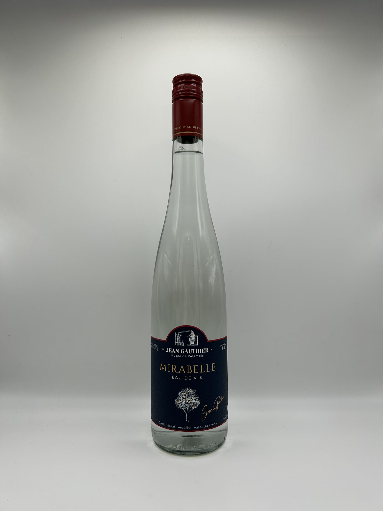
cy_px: 256
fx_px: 384
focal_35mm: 26
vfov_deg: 67.3
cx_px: 192
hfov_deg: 53.1
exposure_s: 1/887
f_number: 1.5
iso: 50
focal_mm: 5.7
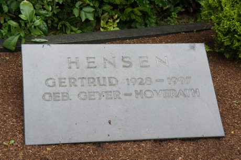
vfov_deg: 17.8
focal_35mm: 76
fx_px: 512
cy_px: 80
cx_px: 120
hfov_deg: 26.5
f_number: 6.3
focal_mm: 51
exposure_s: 1/125
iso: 200
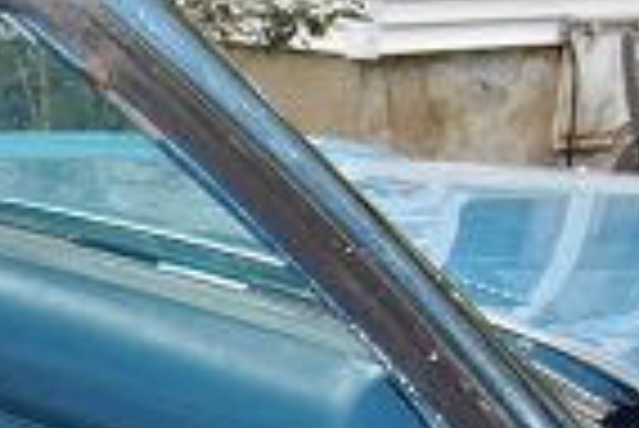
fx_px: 2399
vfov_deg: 10.0
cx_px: -202
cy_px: 547
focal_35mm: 135
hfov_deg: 14.5
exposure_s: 1/60
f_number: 4.5
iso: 200
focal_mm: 32
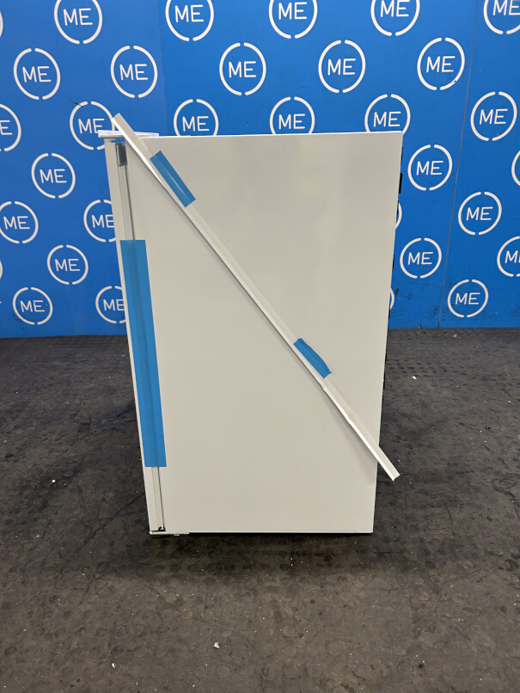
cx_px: 260
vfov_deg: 67.3
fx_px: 520
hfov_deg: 53.1
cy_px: 346
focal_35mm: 26
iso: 125
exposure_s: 1/100
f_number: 1.5
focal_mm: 5.7
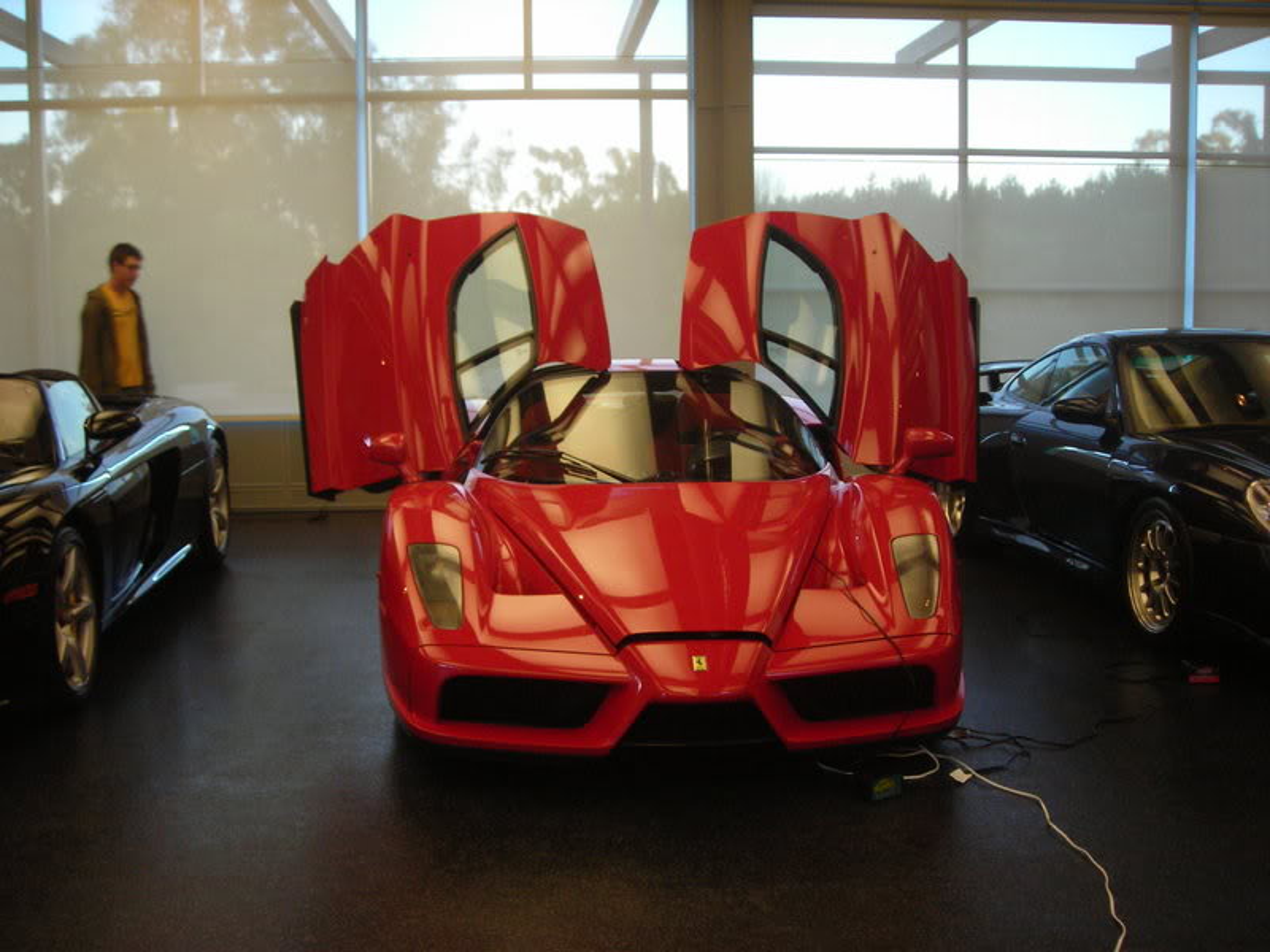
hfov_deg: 49.0
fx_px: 1394
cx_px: 635
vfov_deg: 37.7
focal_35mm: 38
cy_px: 476
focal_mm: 6.3
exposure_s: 1/30
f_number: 3.2
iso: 200
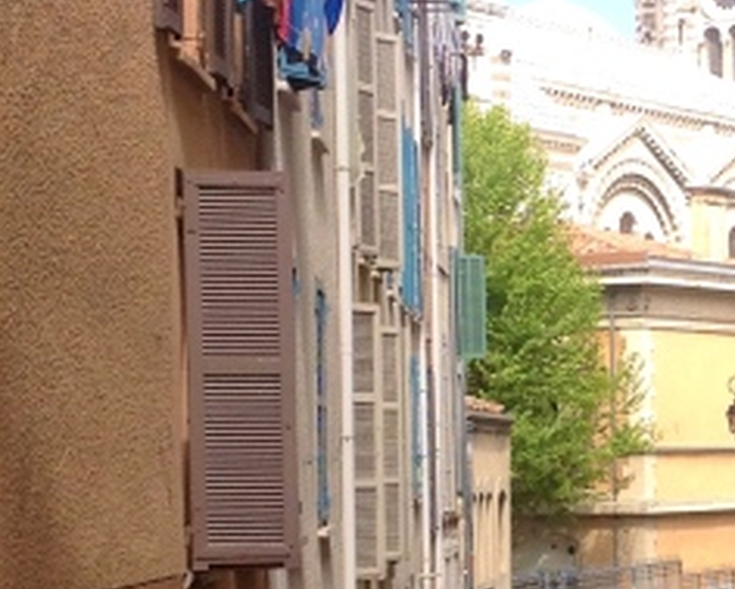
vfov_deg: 10.4
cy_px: 505
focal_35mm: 148
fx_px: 3221
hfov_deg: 12.9
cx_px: 723
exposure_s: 1/812
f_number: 2.4
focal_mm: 4.28
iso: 50
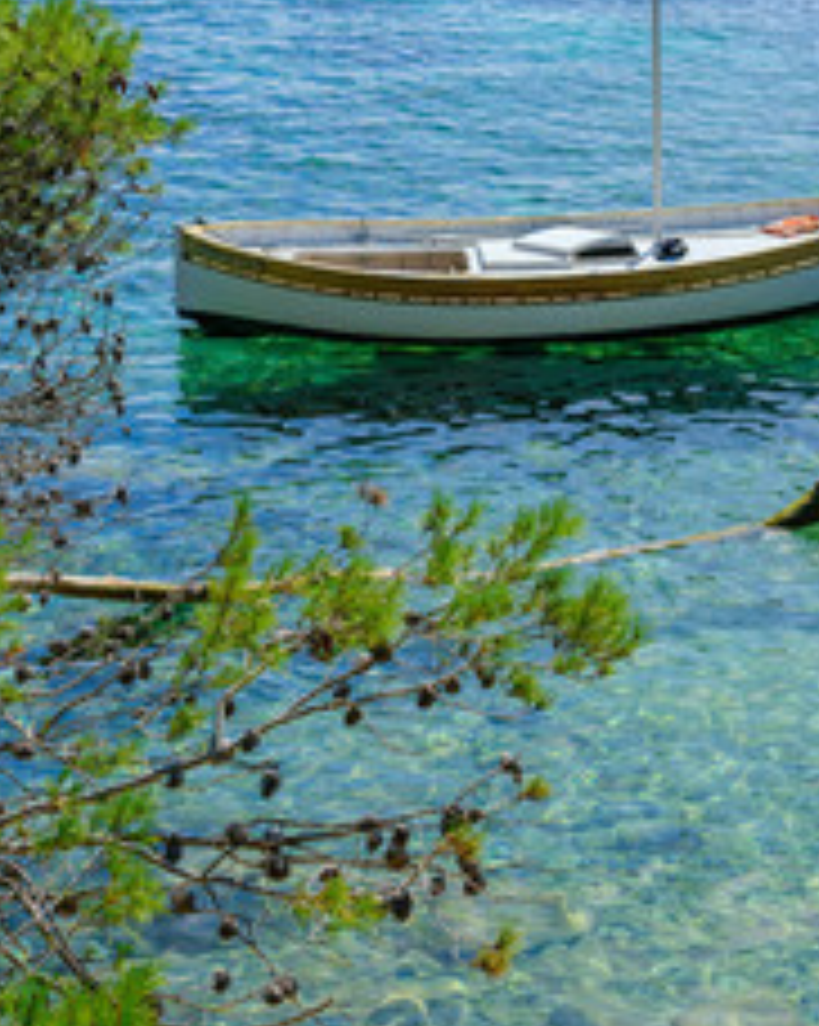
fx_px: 2427
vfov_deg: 23.9
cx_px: 614
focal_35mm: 80
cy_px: 518
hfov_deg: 19.0
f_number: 11
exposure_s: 1/100
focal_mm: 63
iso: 320
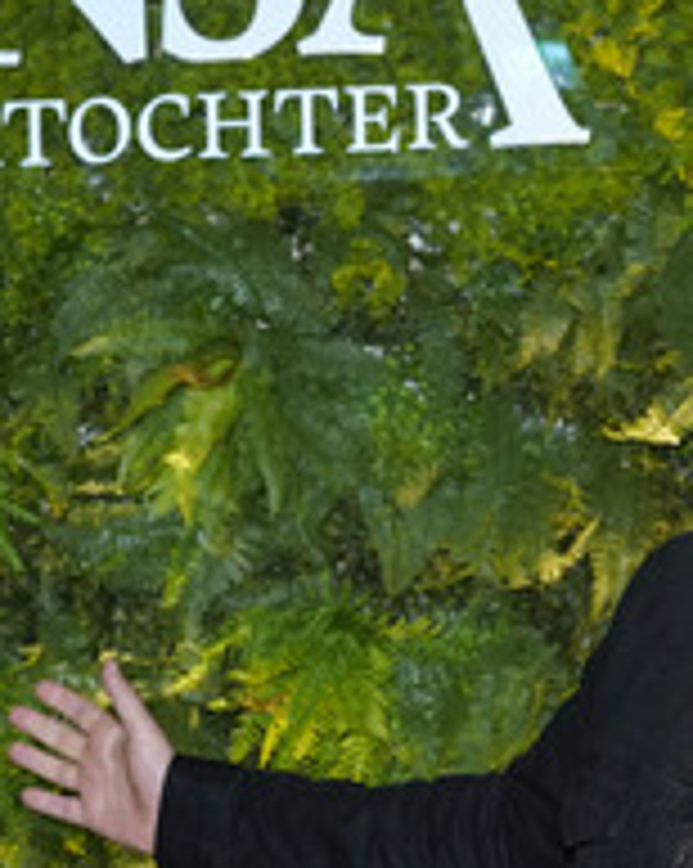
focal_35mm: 103
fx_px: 2645
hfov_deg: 14.9
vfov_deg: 18.6
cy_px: 432
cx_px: 493
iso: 2000
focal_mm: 47
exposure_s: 1/160
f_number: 5.6
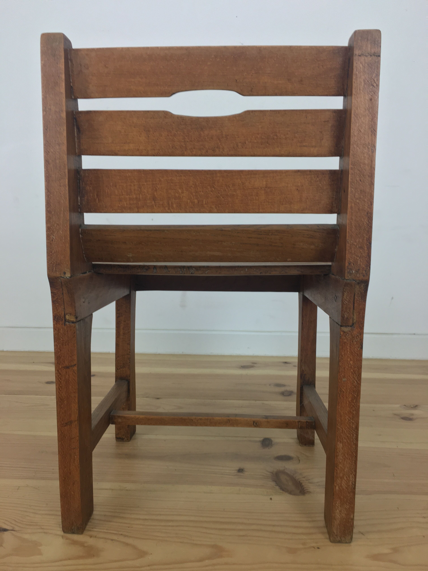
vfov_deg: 61.7
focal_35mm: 29
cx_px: 214
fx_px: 478
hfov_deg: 48.2
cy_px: 286
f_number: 2.2
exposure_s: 1/33
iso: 32
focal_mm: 4.15
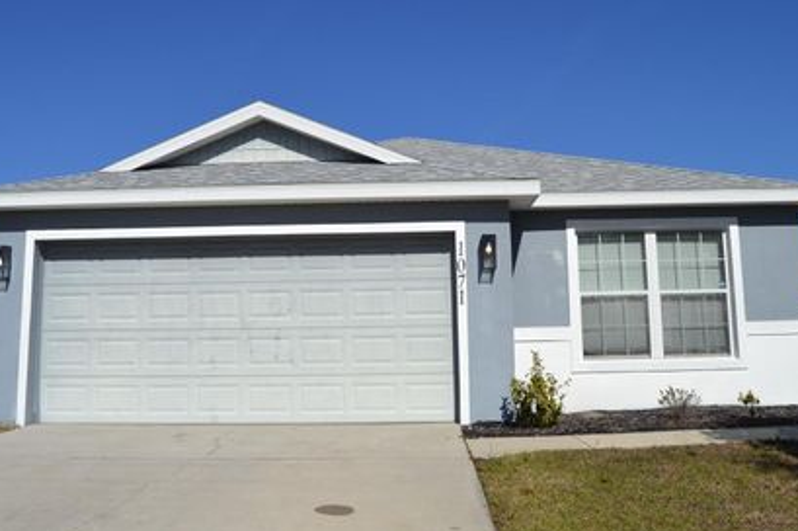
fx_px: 731
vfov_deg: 39.8
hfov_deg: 57.3
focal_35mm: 33
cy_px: 227
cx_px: 394
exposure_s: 1/400
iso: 100
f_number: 9
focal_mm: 18
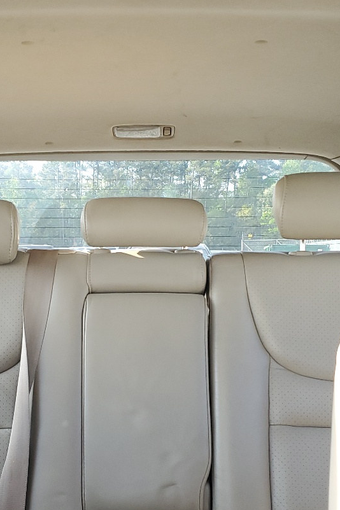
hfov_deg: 25.0
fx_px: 765
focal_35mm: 54
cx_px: 139
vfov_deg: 36.5
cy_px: 339
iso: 71
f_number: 1.5
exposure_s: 1/120
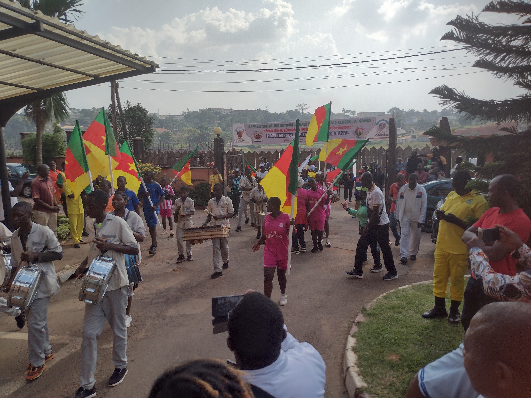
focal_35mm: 27
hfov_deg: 65.3
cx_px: 266
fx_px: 414
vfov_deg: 51.4
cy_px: 199
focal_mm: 4.71
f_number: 1.7
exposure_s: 1/1882
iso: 100
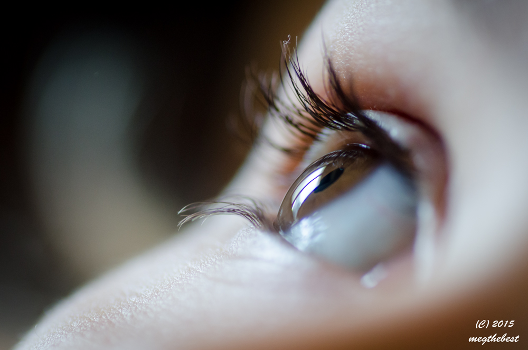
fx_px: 1976
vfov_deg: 10.1
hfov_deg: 15.2
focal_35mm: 135
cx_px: 264
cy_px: 175
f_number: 5.6
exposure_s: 1/320
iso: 640
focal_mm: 90
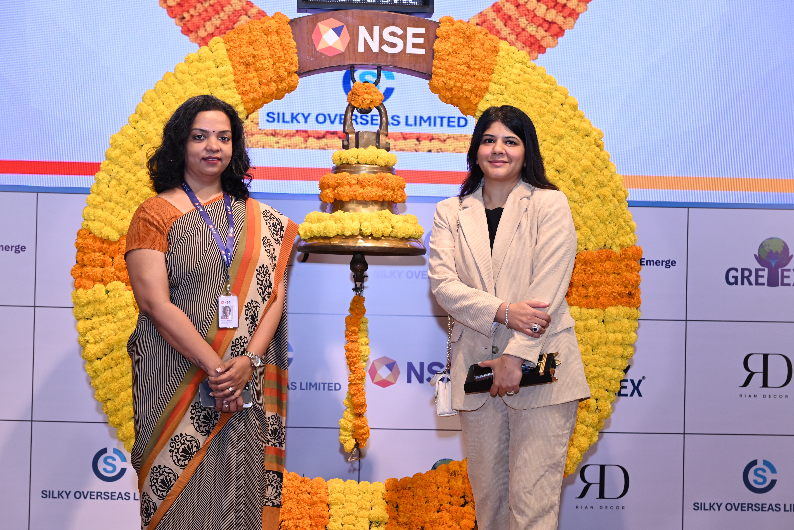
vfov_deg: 23.8
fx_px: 1258
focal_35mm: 57
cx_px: 397
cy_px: 265
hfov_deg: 35.0
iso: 1250
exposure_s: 1/100
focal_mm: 57
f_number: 5.6
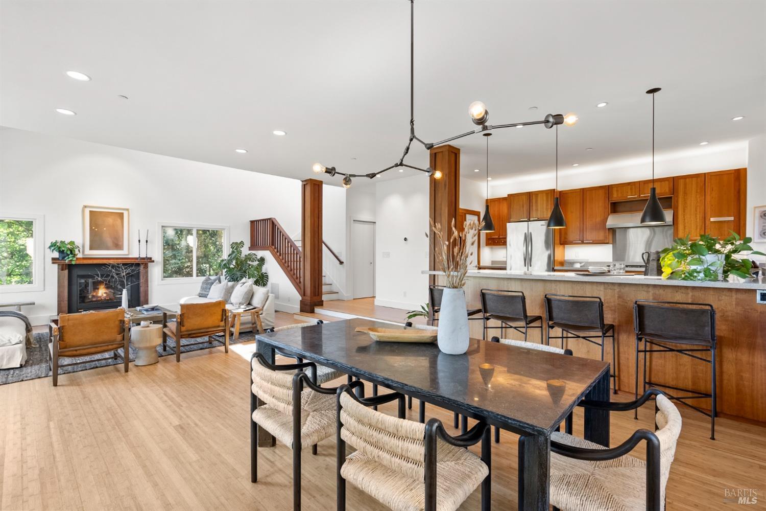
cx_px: 383
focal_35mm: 16
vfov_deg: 73.7
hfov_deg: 96.7
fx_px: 340
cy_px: 256
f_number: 8
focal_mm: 16
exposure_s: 1/4
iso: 400
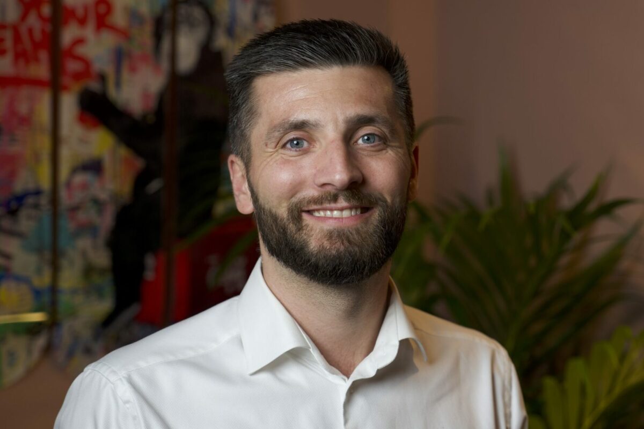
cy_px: 214
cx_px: 322
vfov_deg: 22.6
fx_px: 1073
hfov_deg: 33.4
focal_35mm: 60
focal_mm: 60
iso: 200
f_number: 2.8
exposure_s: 1/60
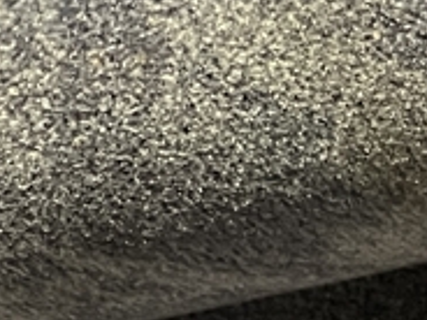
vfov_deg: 7.1
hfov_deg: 9.0
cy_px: 1062
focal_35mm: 181
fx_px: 2233
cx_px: 1246
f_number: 1.6
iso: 320
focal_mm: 5.1
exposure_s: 1/60
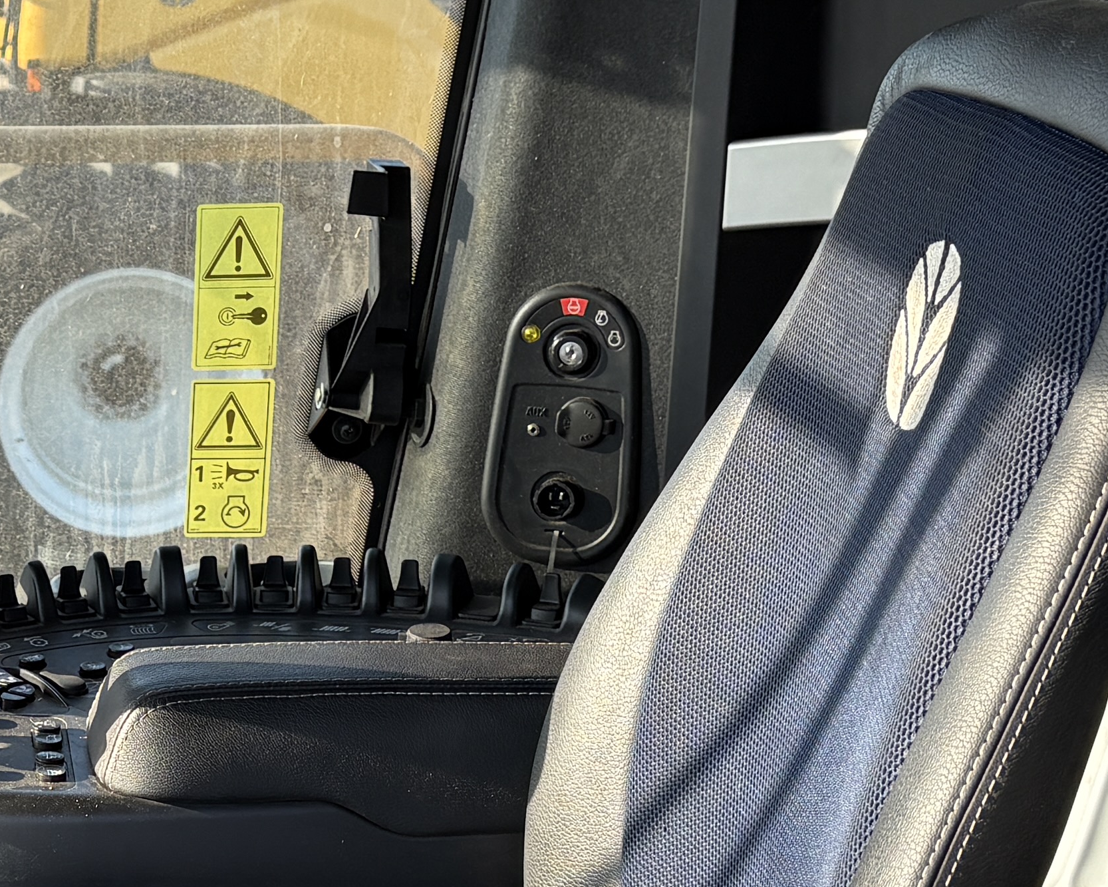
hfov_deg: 21.1
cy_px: 872
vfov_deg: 17.3
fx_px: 2853
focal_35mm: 87
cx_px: -39
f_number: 1.6
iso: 50
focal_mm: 5.96
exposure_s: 1/417
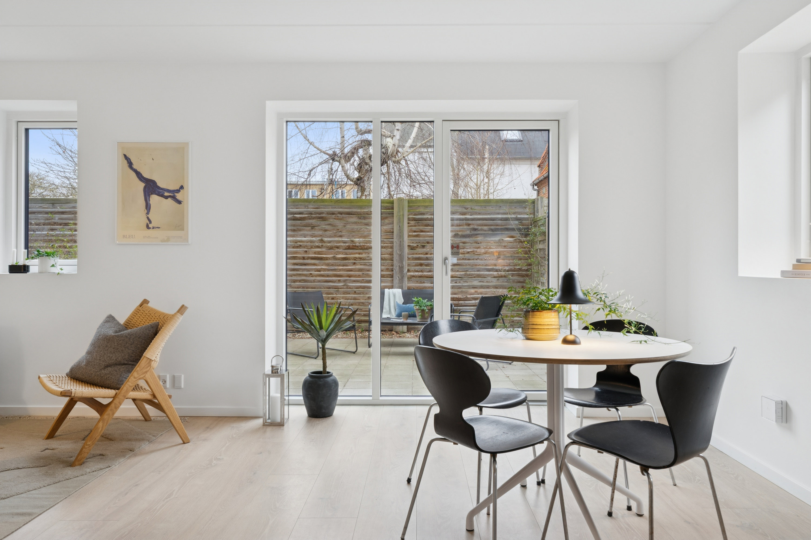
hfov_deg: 73.7
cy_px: 270
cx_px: 406
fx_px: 541
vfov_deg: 53.1
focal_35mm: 24
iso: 320
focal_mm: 24
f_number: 11
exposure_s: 1/3.33
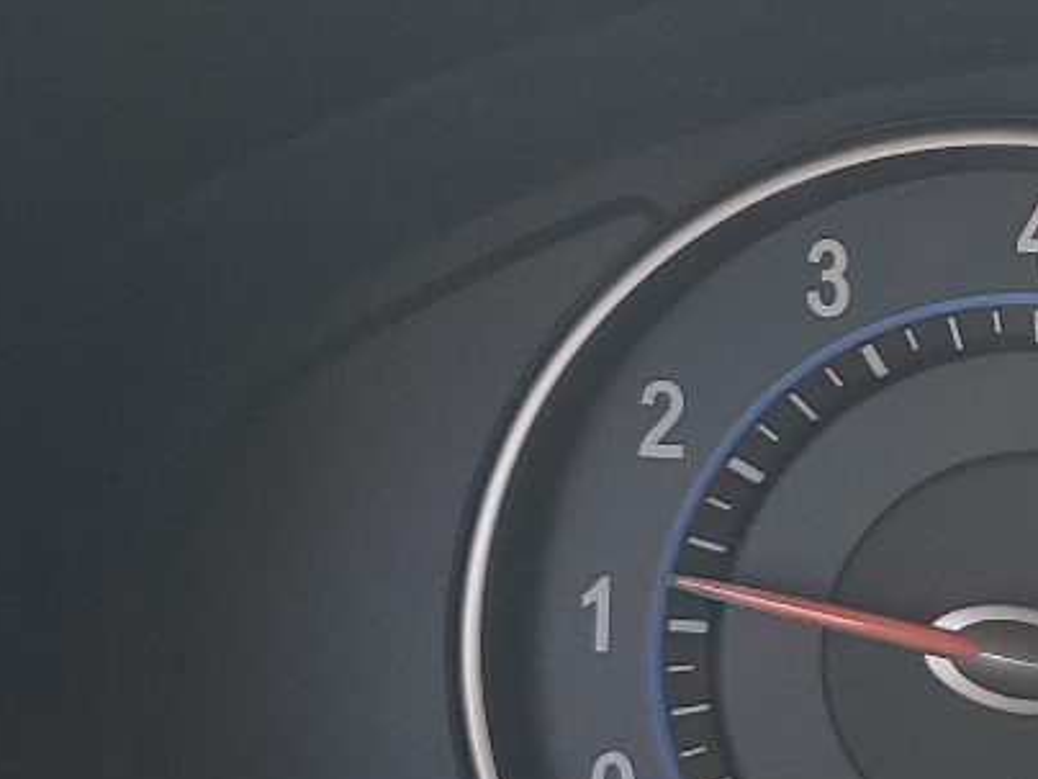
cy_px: 427
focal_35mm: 103
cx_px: 1747
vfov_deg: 14.4
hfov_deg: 16.6
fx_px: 3089
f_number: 1.5
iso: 50
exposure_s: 1/270
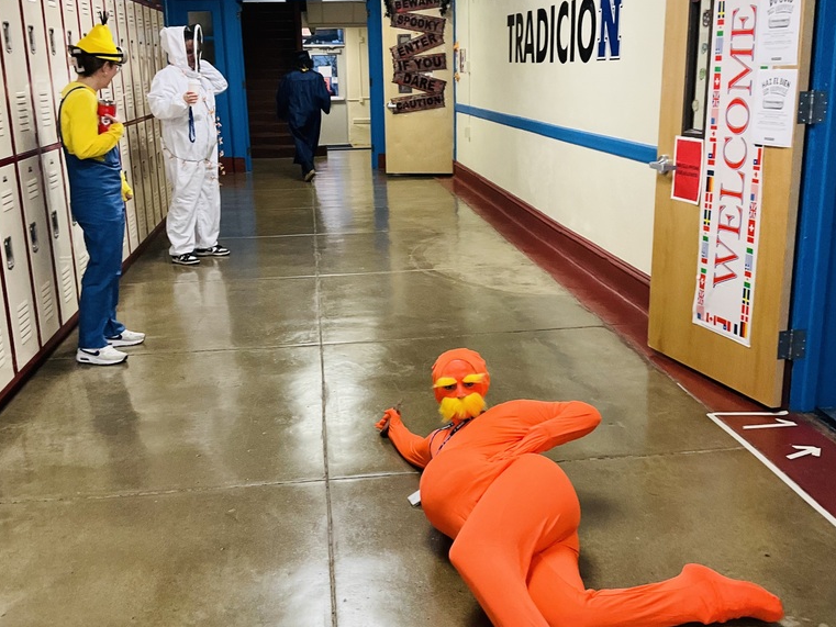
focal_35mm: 39
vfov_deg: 36.8
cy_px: 311
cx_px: 415
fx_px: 942
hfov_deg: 47.9
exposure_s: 1/60
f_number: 1.8
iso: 125
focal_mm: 3
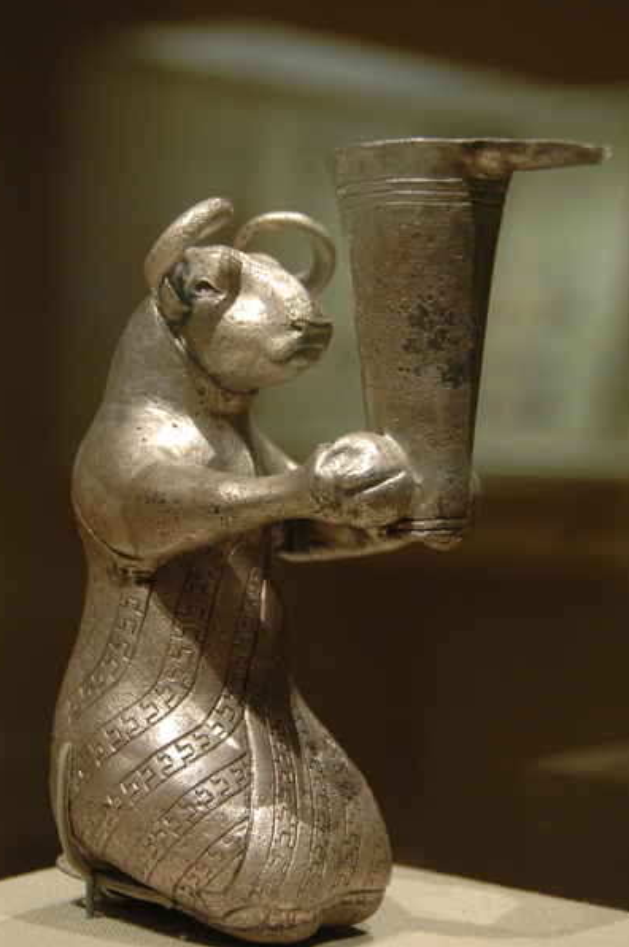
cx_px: 303
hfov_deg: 14.9
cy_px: 495
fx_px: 2405
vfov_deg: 22.3
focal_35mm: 92
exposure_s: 1/15
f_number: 4.8
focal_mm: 55
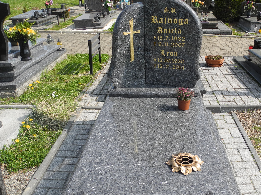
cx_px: 155
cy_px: 99
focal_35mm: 39
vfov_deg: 36.8
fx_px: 294
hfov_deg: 47.6
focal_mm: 6
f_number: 3.2
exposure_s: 1/800
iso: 100
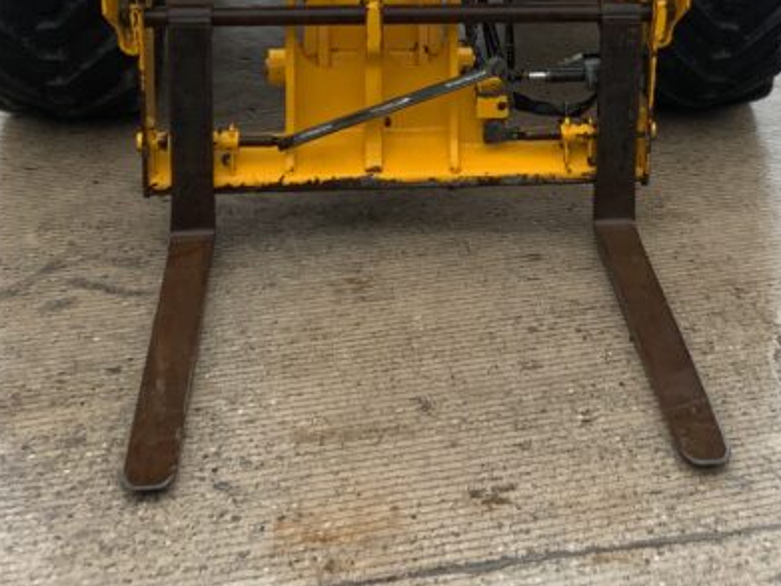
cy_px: -54
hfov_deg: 25.5
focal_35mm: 76
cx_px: 533
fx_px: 1714
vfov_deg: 18.6
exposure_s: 1/133
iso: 16
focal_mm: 3
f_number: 1.8
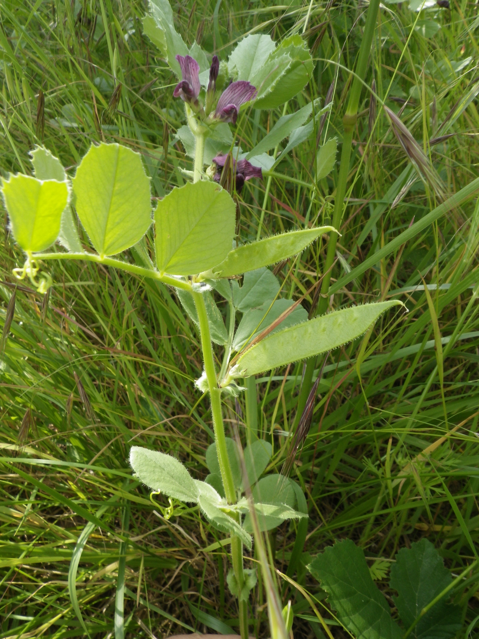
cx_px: 240
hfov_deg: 49.7
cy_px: 320
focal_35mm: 28
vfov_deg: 63.4
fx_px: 517
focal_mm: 5
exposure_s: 1/200
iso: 80
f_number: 4.2
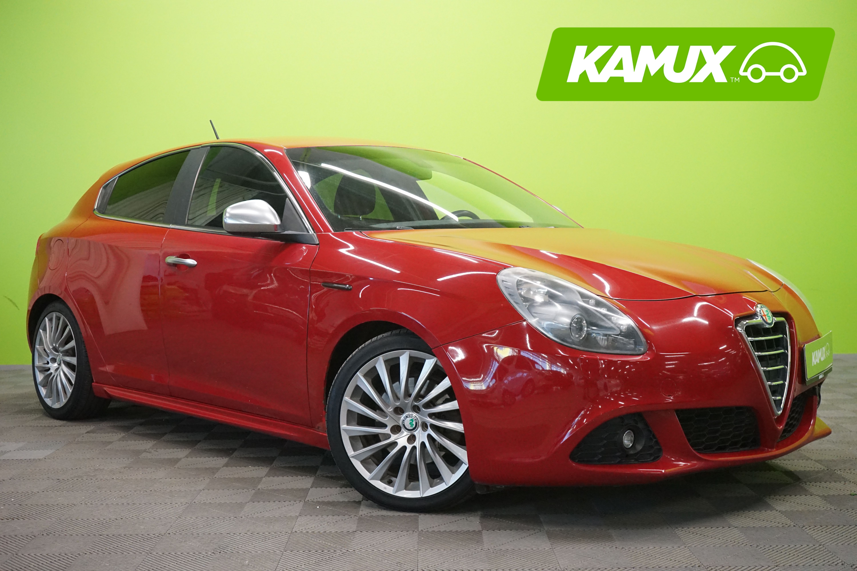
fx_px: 1047
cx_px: 428
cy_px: 286
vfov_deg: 30.5
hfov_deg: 44.5
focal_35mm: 44
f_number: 5.6
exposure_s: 1/320
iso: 6400
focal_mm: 44
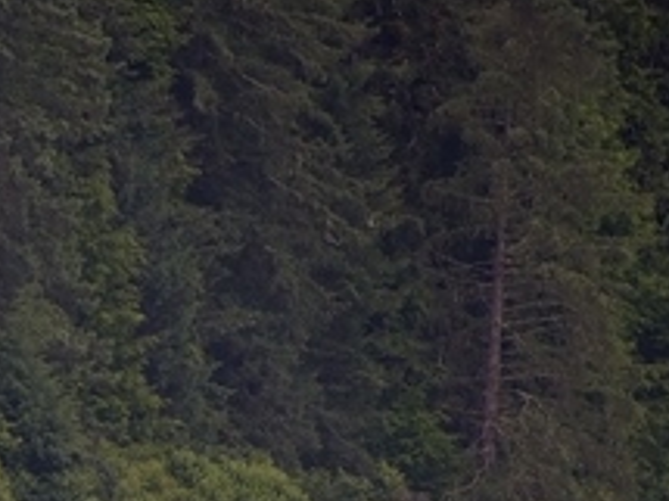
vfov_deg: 0.9
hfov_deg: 1.2
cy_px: 1070
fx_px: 33242
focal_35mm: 1721
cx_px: -663
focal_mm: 300
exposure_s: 1/640
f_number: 5.6
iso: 220
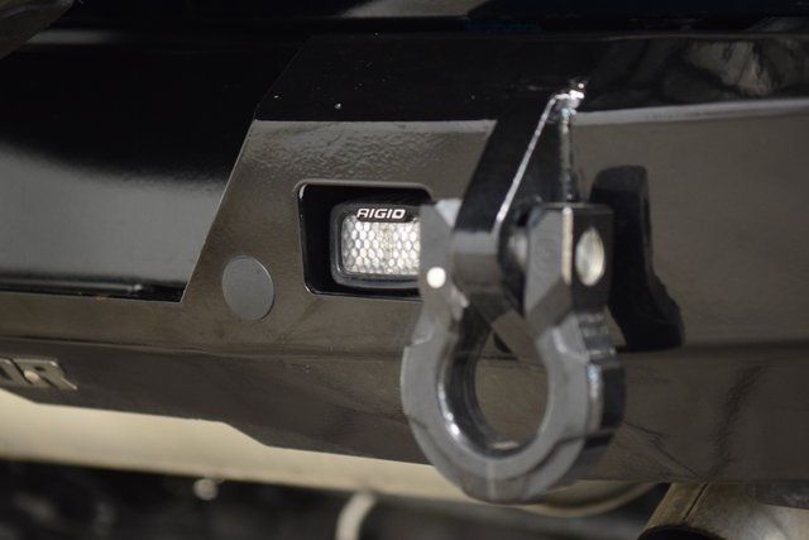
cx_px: 404
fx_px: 2360
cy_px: 270
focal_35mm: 105
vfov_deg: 13.0
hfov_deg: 19.5
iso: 1600
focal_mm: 70
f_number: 2.8
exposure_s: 1/25
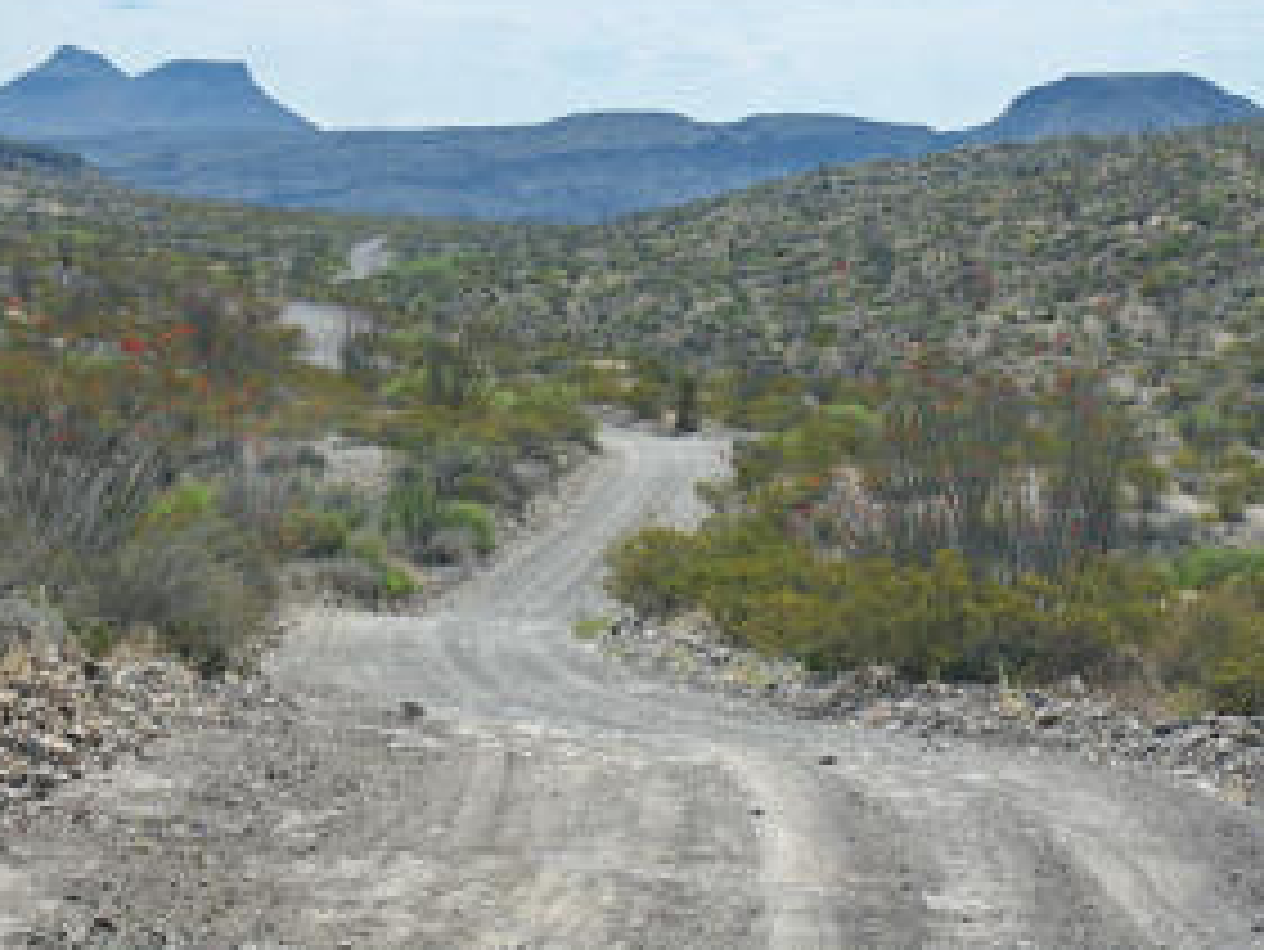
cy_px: 495
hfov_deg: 17.6
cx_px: 661
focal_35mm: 112
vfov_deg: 13.2
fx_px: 4091
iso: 200
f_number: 9
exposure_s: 1/500
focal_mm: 40
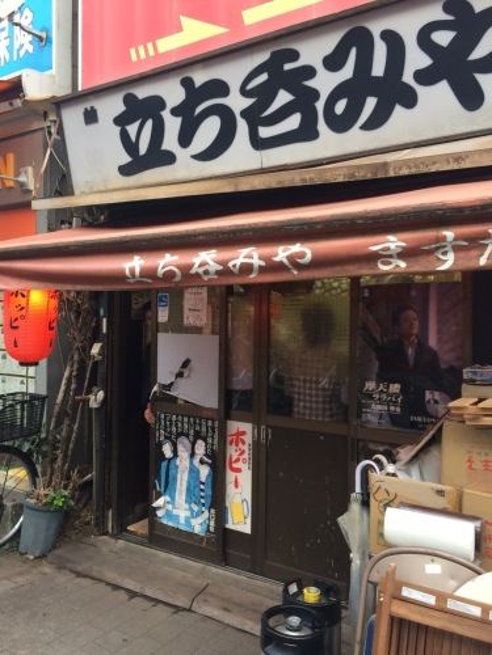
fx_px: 550
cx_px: 246
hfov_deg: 48.2
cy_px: 328
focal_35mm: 29
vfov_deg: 61.7
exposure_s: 1/40
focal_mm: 4.15
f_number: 2.2
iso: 40
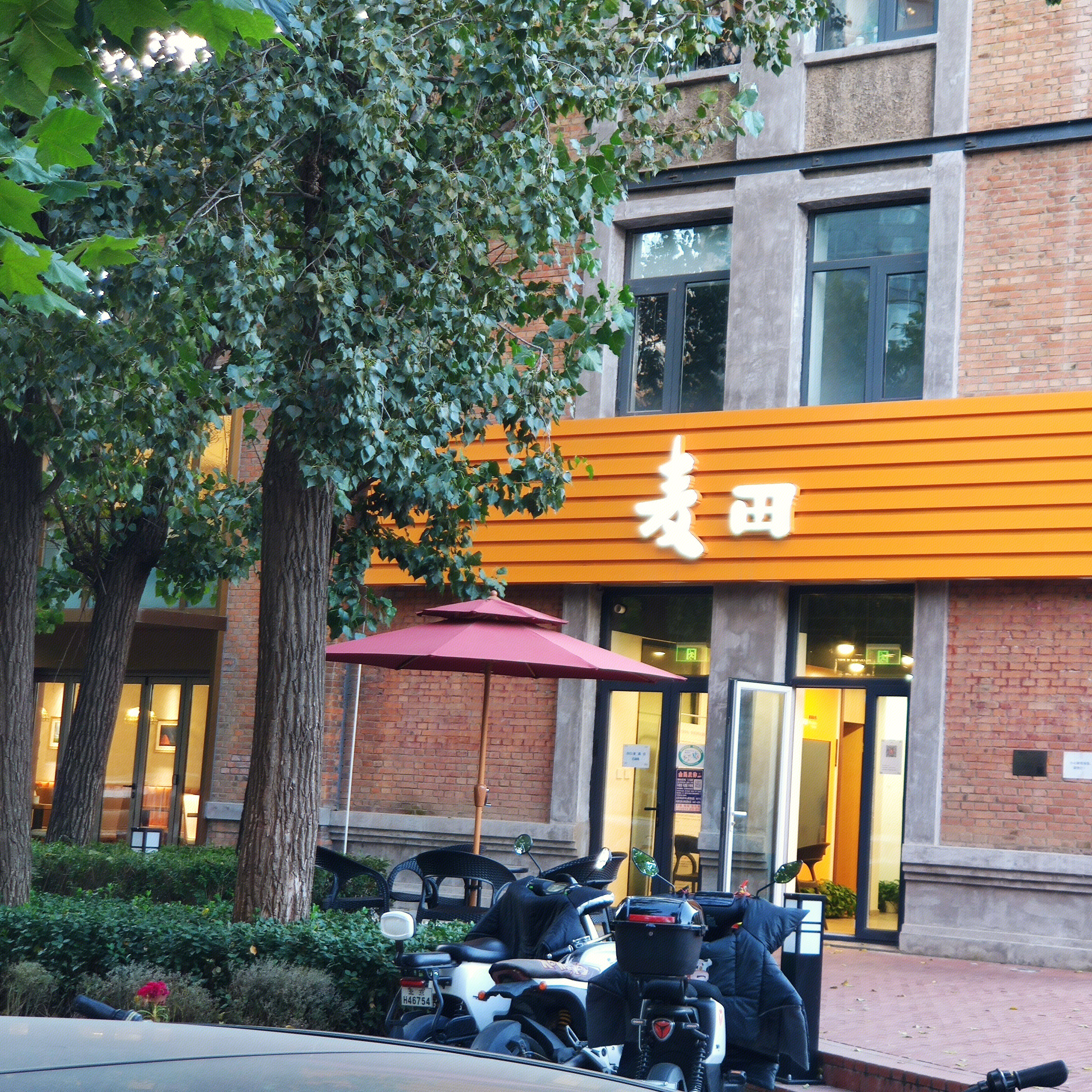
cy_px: 543
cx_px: 702
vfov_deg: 28.2
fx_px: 2177
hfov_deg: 28.0
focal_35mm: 61
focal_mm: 6.22
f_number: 2.2
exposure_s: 1/50
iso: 426
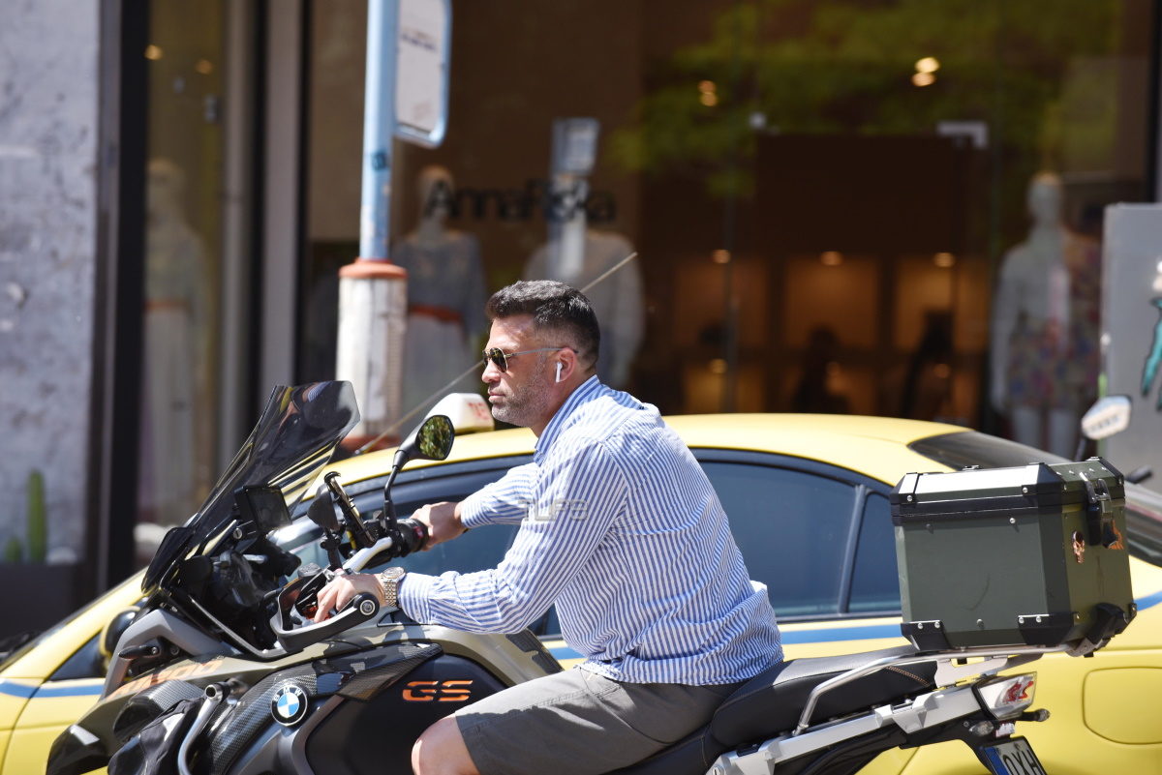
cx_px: 581
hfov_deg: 10.3
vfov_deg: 6.9
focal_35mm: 200
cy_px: 388
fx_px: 6458
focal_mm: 200
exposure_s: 1/800
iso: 250
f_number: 5
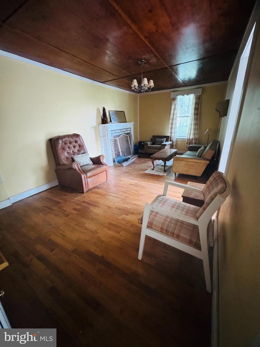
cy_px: 174
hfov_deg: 85.7
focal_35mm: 14
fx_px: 140
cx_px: 130
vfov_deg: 102.1
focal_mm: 2.22
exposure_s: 1/51
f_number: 2.2
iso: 1250
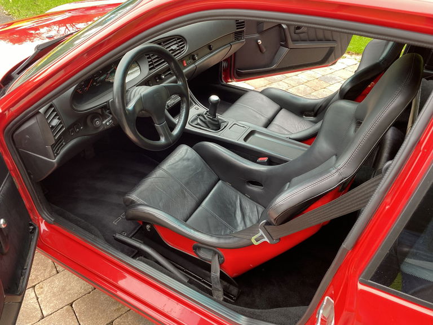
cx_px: 216
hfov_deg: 67.3
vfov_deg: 53.1
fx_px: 325
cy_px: 162
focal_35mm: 26
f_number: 1.8
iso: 125
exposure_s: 1/105
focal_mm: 4.25
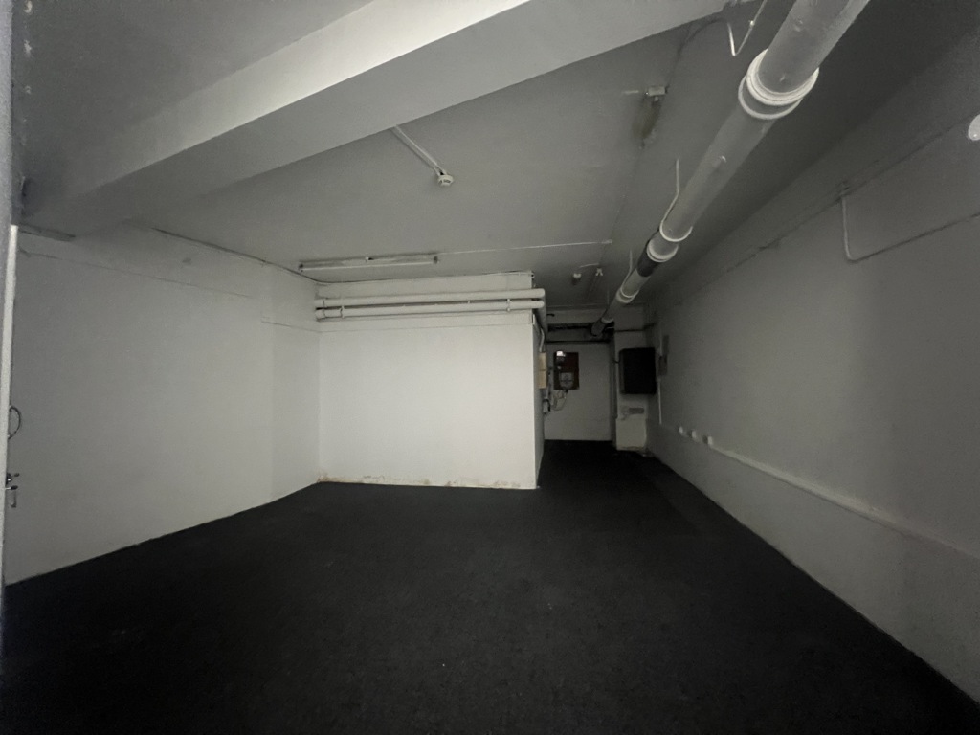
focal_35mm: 13
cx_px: 490
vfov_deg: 89.9
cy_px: 368
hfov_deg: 106.2
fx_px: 368
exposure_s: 1/25
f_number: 1.8
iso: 1000
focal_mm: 1.57
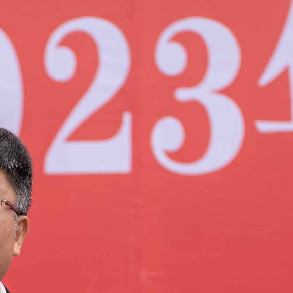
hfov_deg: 4.9
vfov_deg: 4.8
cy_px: 425
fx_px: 3438
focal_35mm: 359
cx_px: -34
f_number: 2.8
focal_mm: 75
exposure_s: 1/250
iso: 125
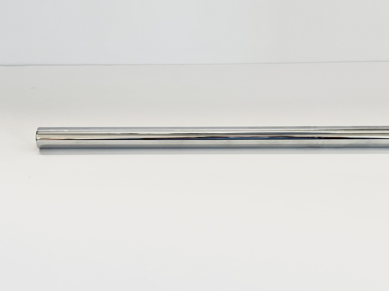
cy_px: 146
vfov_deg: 28.0
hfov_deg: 36.8
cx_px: 194
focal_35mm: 52
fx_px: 584
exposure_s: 1/40
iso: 160
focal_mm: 5.96
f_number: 1.6
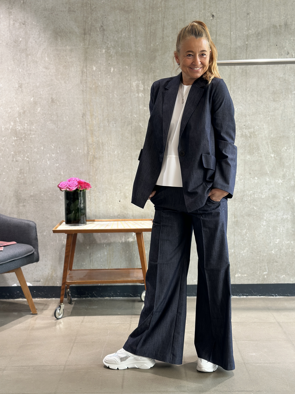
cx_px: 148
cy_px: 197
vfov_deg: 39.7
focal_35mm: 48
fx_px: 545
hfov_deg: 30.3
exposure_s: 1/129
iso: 125
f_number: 1.78
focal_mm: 6.86
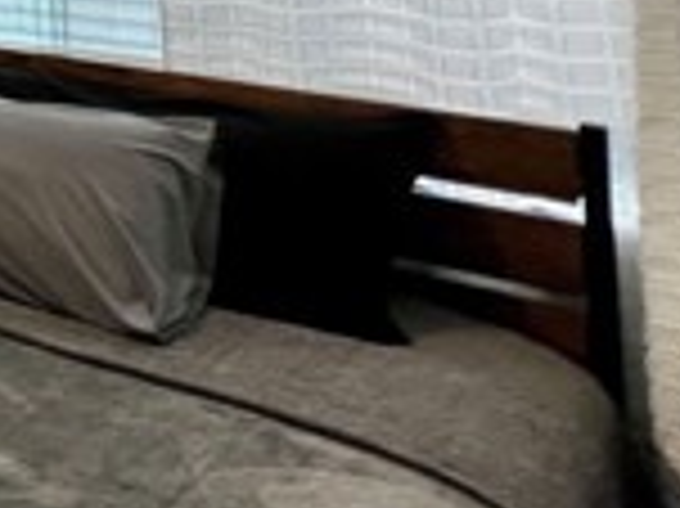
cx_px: -657
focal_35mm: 55
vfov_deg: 22.6
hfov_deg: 19.7
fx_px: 1080
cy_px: -211
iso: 250
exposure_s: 1/120
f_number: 1.8
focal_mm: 1.57
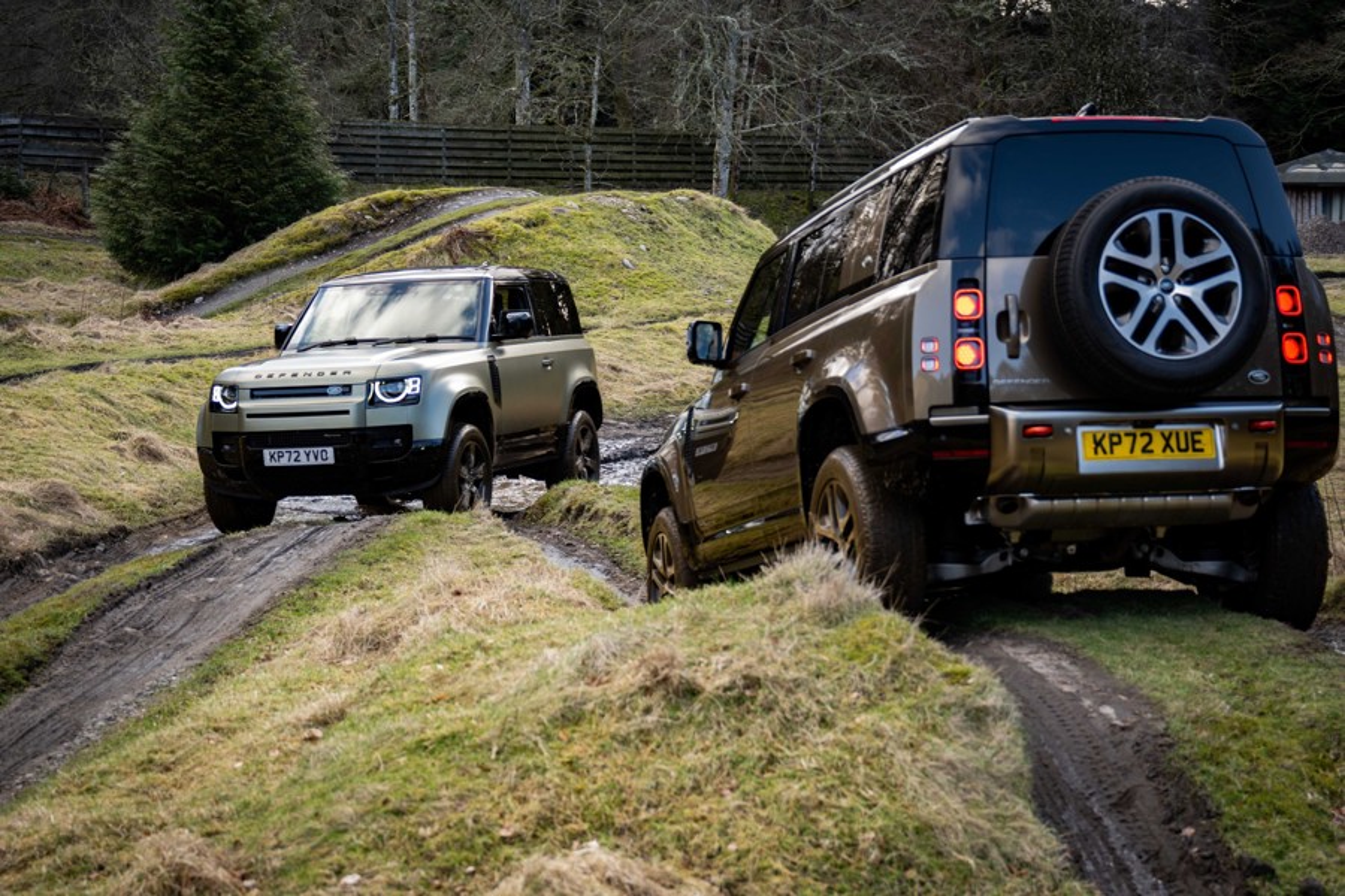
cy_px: 448
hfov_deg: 30.5
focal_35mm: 66
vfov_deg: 20.6
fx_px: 2466
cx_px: 672
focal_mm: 44
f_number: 2.8
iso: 64
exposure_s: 1/125
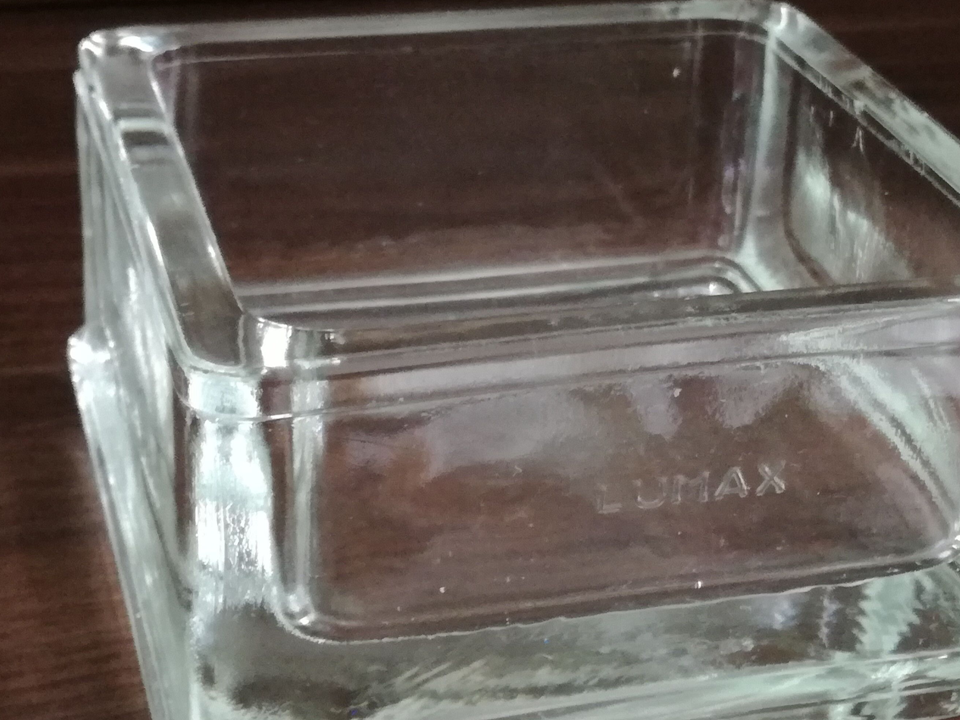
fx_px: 1193
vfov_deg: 33.5
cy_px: 411
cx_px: 558
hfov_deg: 43.7
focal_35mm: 43
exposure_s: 1/33.3
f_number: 2
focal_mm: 3.79
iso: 320
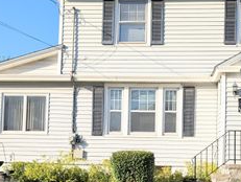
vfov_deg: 27.7
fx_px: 363
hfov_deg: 36.6
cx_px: 146
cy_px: 138
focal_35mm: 52
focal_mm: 6.9
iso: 22
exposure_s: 1/1176
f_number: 1.68
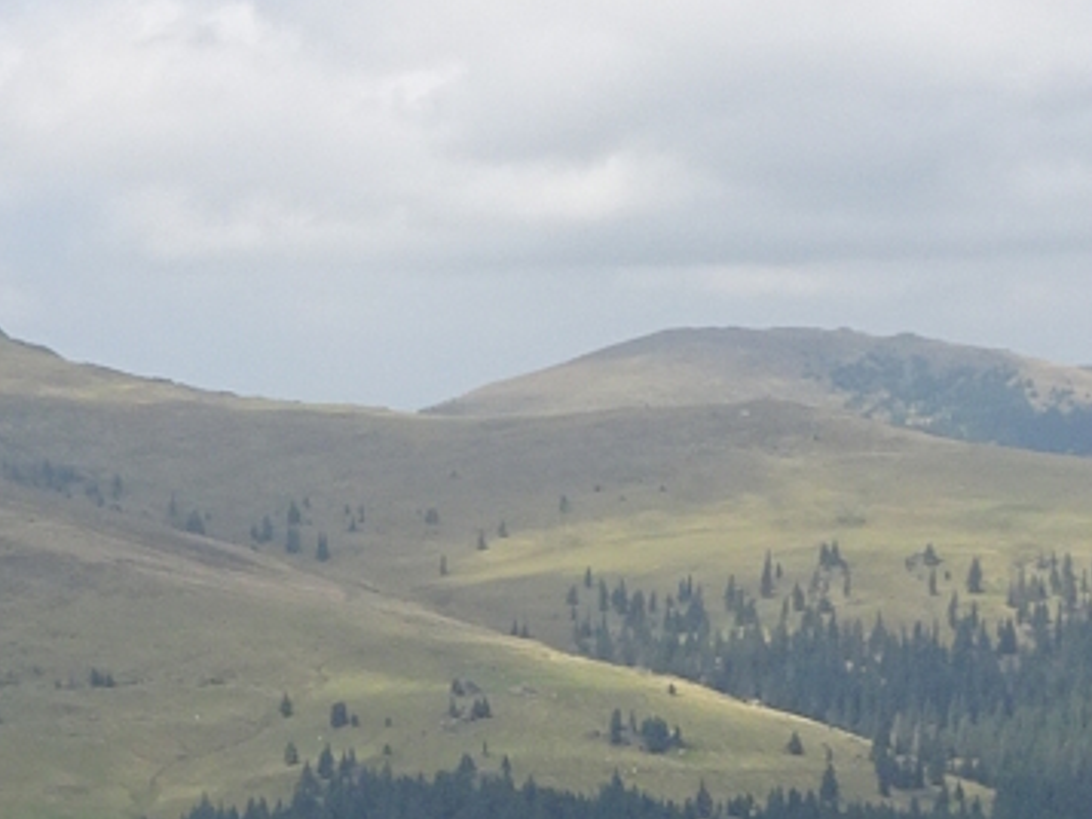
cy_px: 630
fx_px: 4071
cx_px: 321
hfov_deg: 15.2
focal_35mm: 129
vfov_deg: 11.5
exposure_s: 1/1000
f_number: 3.5
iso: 80
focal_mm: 4.1
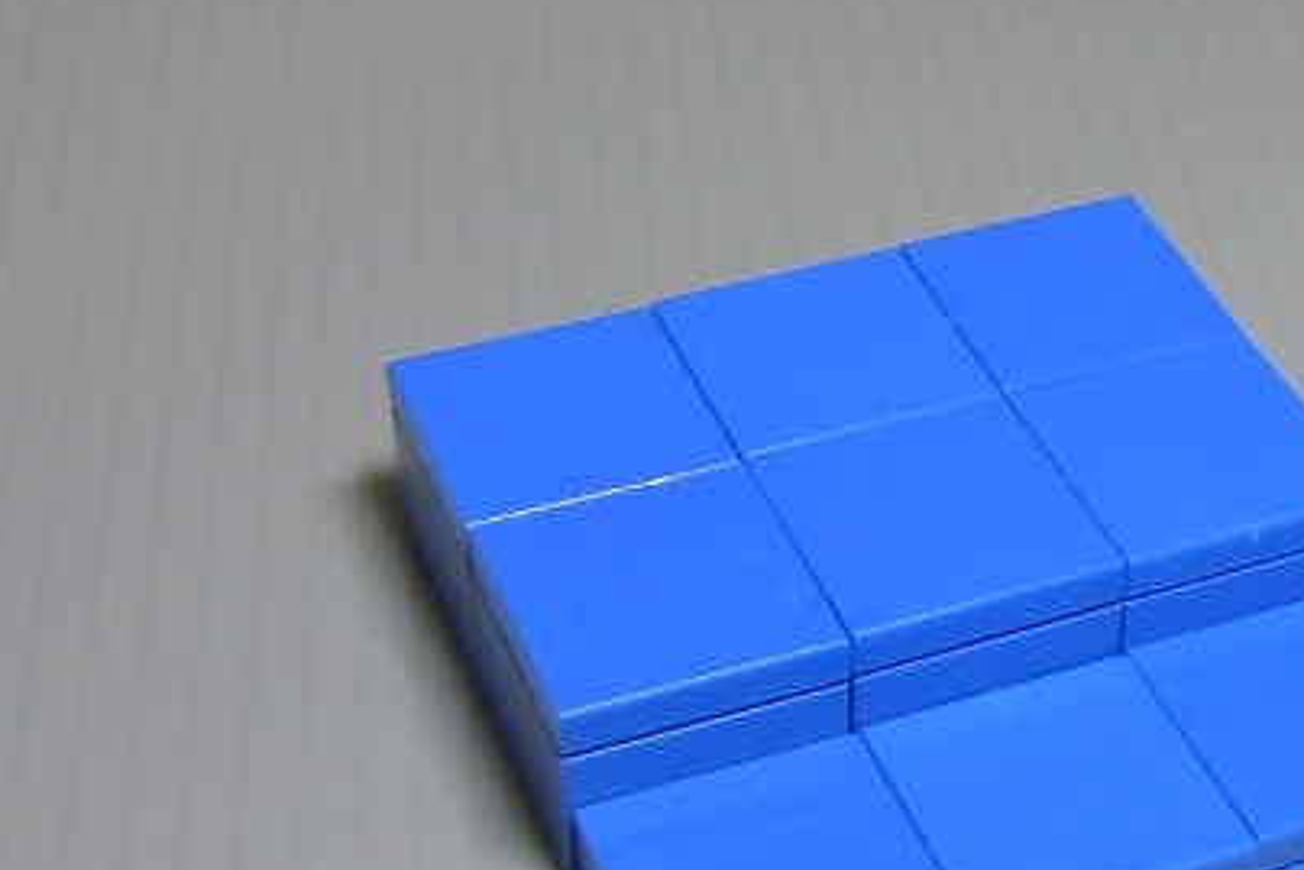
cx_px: 943
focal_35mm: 53
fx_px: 1920
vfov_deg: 25.3
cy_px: 627
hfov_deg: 36.8
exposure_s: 1/20
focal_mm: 5.4
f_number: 3.5
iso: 200
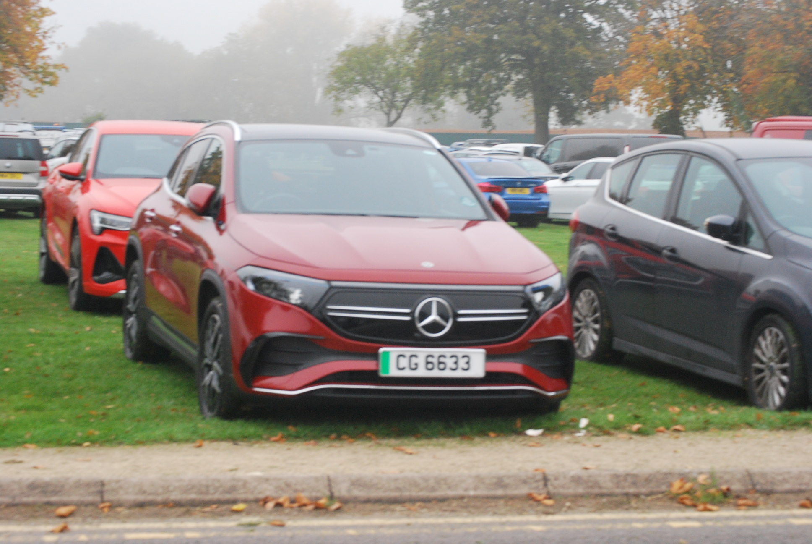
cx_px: 406
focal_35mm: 82
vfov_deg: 16.6
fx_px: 1863
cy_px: 272
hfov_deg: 24.6
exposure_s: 1/320
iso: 800
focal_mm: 55
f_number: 9
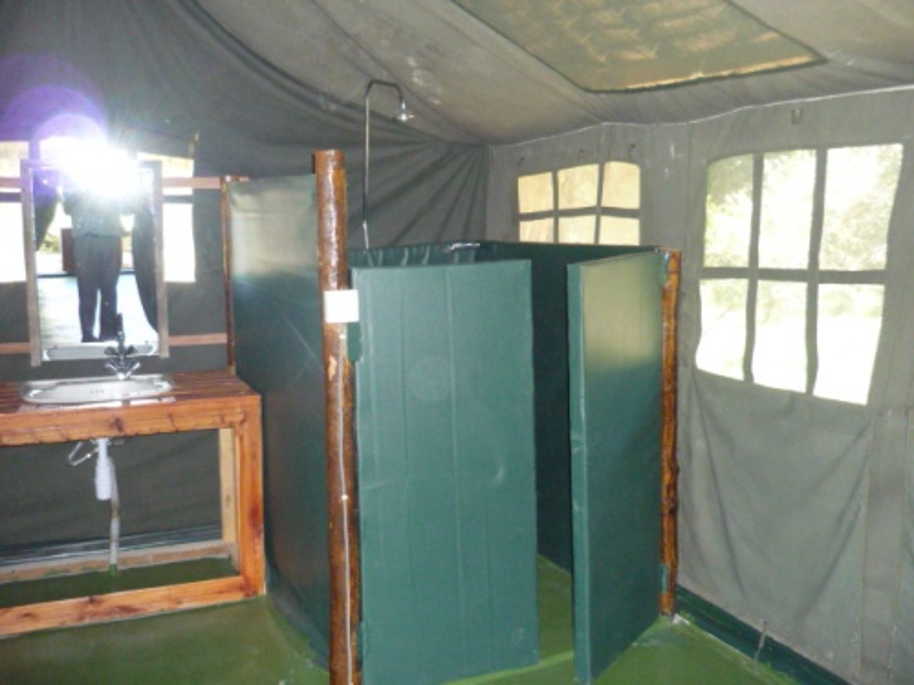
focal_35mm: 33
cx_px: 457
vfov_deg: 42.9
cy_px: 342
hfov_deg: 55.4
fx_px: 871
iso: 800
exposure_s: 1/30
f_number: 2.8
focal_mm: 5.5
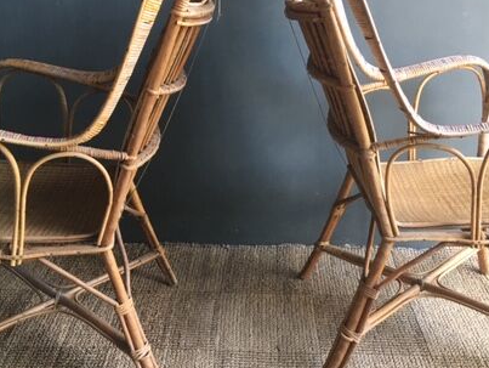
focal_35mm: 46
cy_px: 143
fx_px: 650
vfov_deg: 31.5
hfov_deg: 41.2
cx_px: 229
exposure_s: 1/33
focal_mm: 4.15
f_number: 2.2
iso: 40
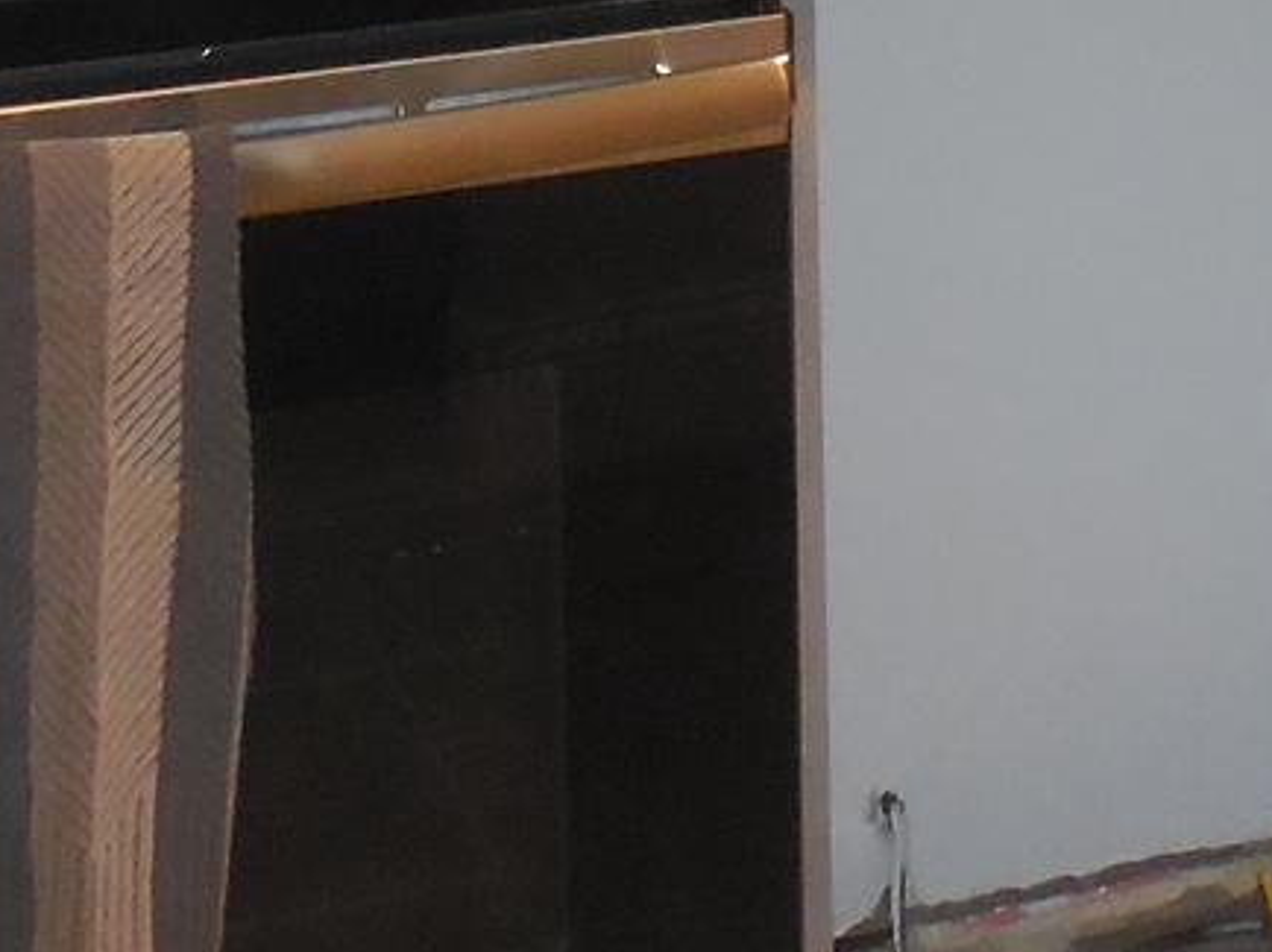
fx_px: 4334
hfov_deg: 15.8
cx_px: 1679
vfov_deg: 11.0
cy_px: -1154
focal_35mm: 118
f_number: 3.7
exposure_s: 1/25
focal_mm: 4.5
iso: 280
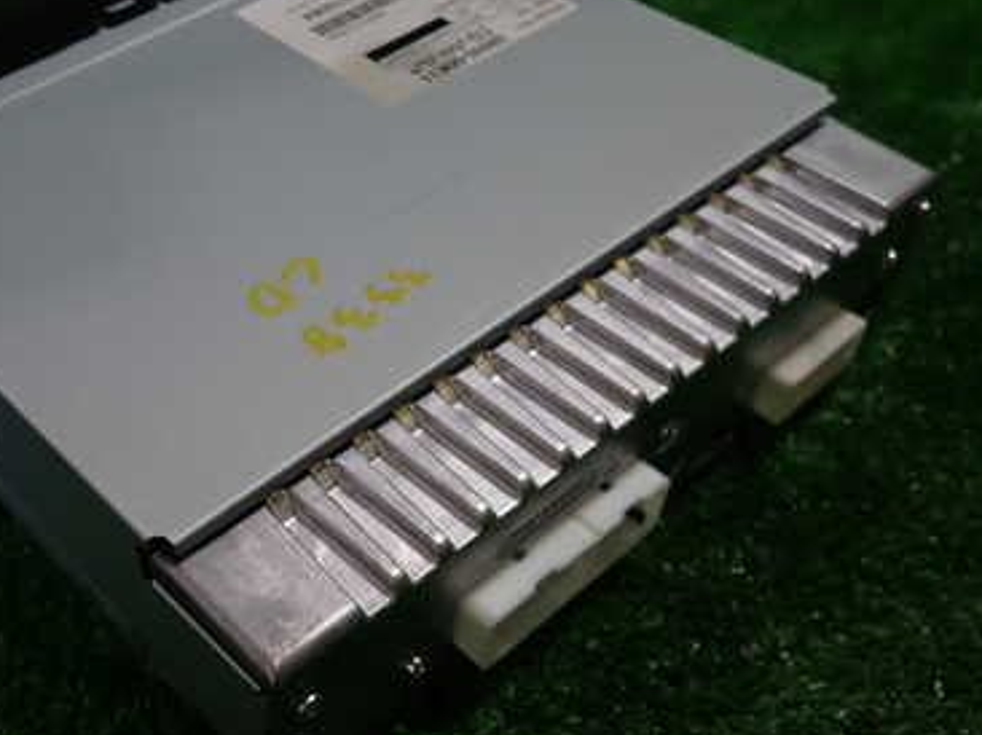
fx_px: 1162
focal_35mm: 41
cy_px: 432
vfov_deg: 35.0
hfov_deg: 44.6
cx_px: 271
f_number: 2
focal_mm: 4.5
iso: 100
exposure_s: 1/100
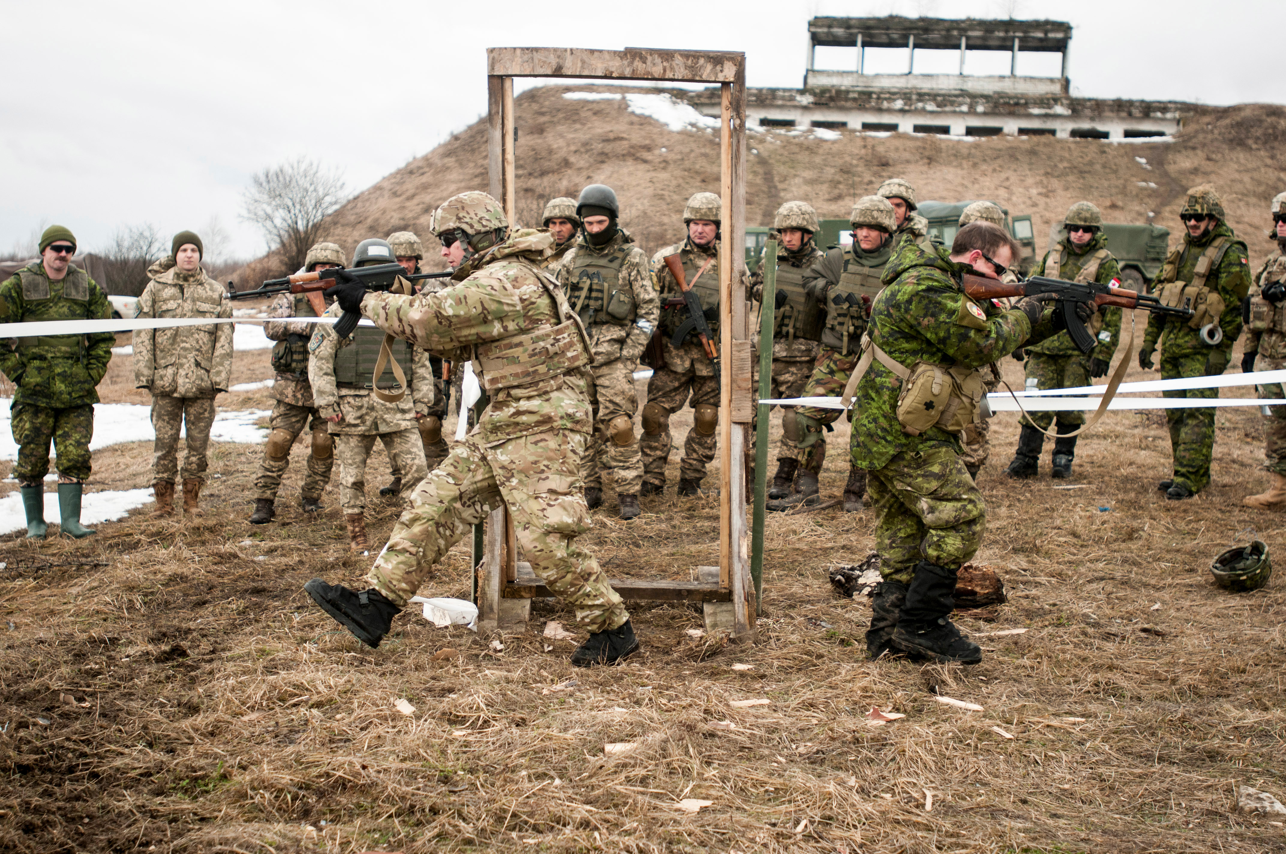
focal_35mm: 52
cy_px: 427
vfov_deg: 25.7
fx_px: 1873
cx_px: 643
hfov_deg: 37.9
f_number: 3.2
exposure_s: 1/1600
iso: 500
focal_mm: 35
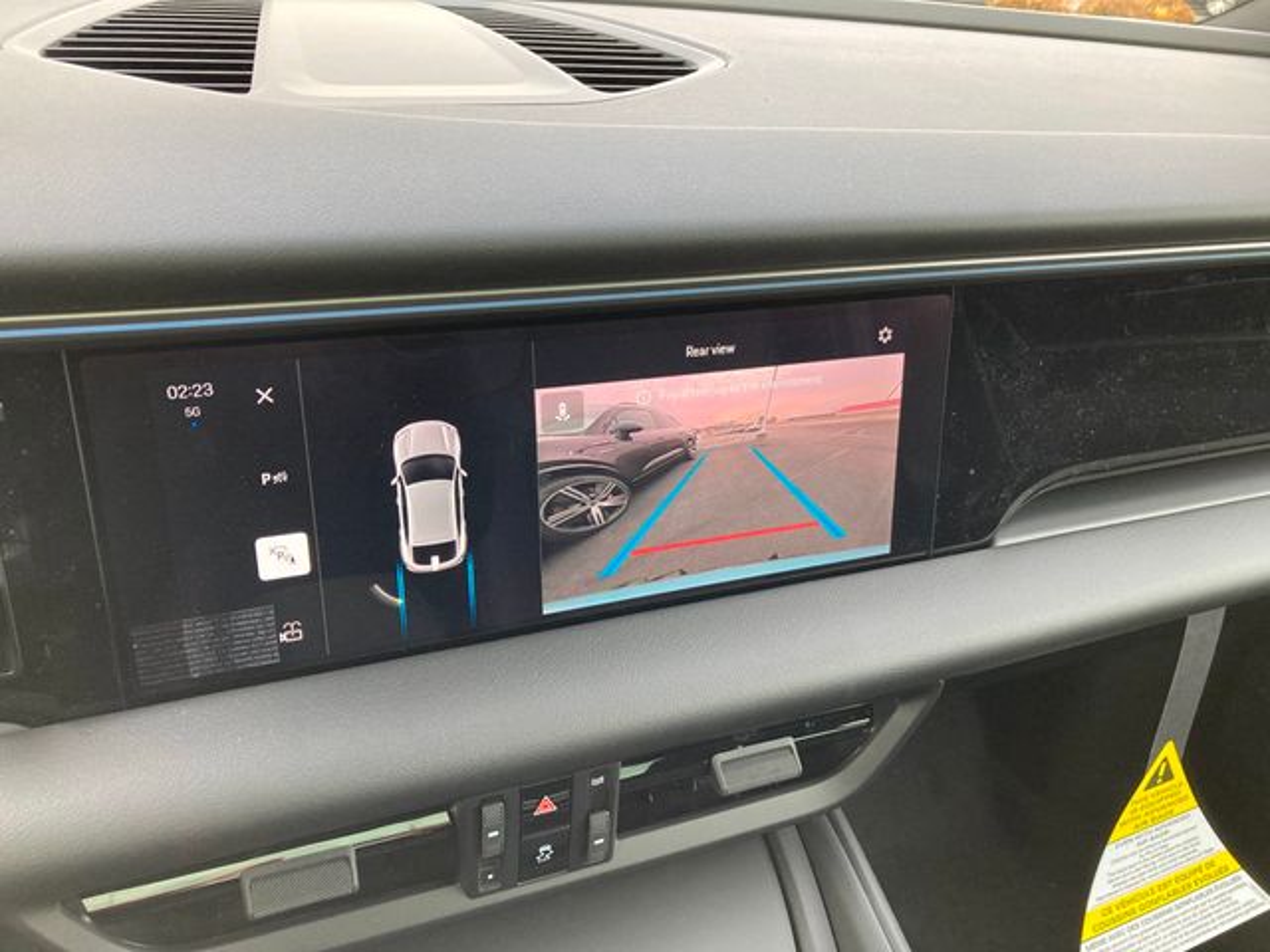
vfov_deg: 49.7
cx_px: 635
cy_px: 476
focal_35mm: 28
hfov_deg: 63.4
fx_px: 1027
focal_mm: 3.99
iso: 64
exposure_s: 1/120
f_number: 1.8
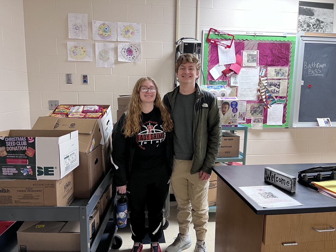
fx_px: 252
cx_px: 168
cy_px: 126
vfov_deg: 53.1
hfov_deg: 67.3
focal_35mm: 26
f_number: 1.5
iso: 200
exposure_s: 1/60
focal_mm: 5.7
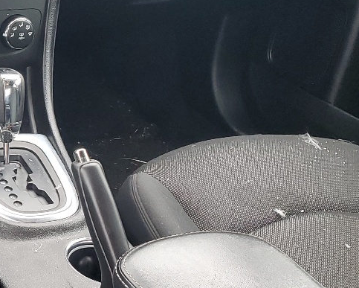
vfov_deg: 18.3
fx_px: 893
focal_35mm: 84
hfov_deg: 20.7
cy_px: 151
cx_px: -111
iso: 72
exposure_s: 1/60.2
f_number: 1.5
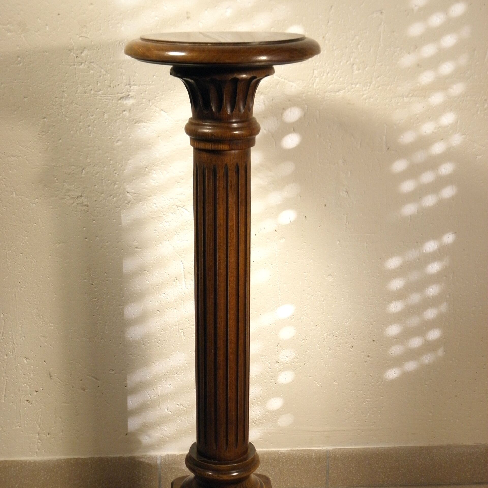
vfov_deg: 29.0
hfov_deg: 29.1
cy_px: 301
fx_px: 941
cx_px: 244
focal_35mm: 59
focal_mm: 9.1
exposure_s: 1/50
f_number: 4
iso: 200
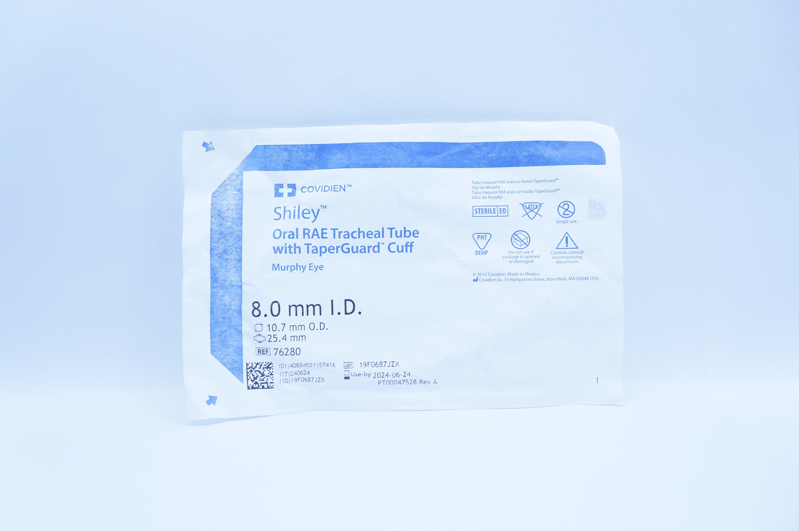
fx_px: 1097
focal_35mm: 50
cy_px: 266
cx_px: 400
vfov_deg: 27.2
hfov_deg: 40.0
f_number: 5
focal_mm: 33
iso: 800
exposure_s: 1/200
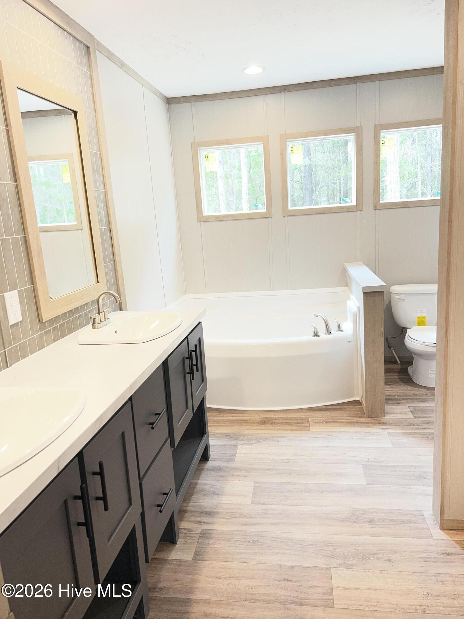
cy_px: 310
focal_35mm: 26
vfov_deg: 67.3
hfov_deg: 53.1
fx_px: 465
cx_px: 232
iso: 50
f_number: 1.5
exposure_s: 1/120
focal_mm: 5.7
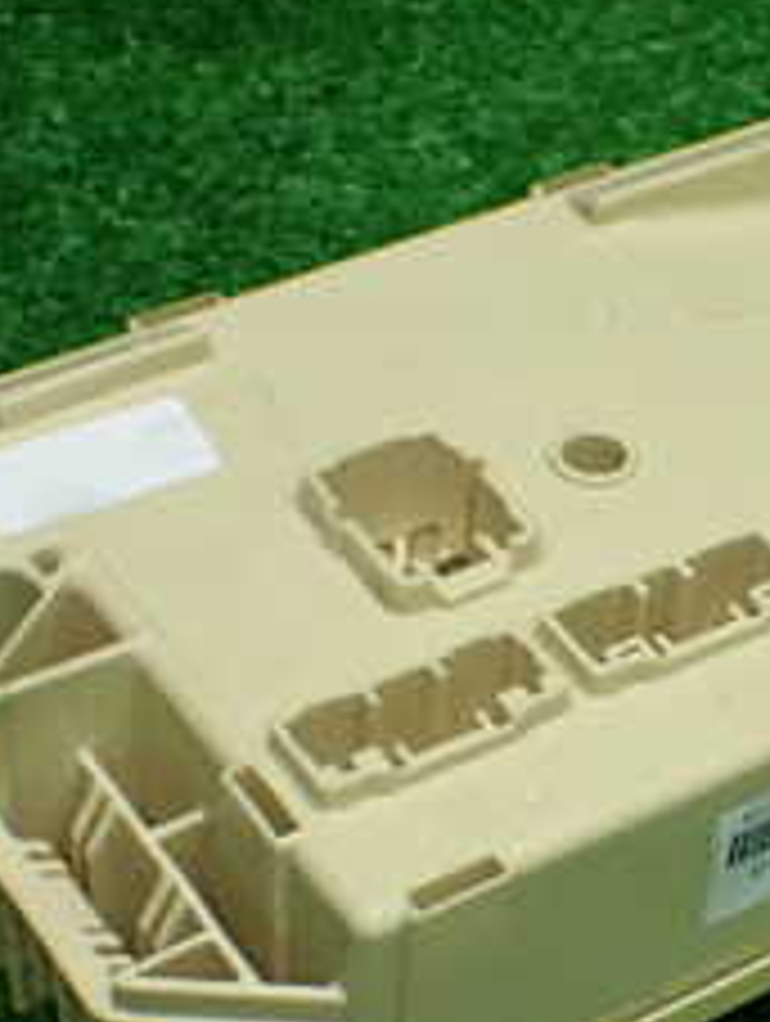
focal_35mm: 95
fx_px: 2810
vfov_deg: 20.5
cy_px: 698
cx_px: 725
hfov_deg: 15.4
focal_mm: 6.37
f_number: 2.5
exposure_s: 1/160
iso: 320
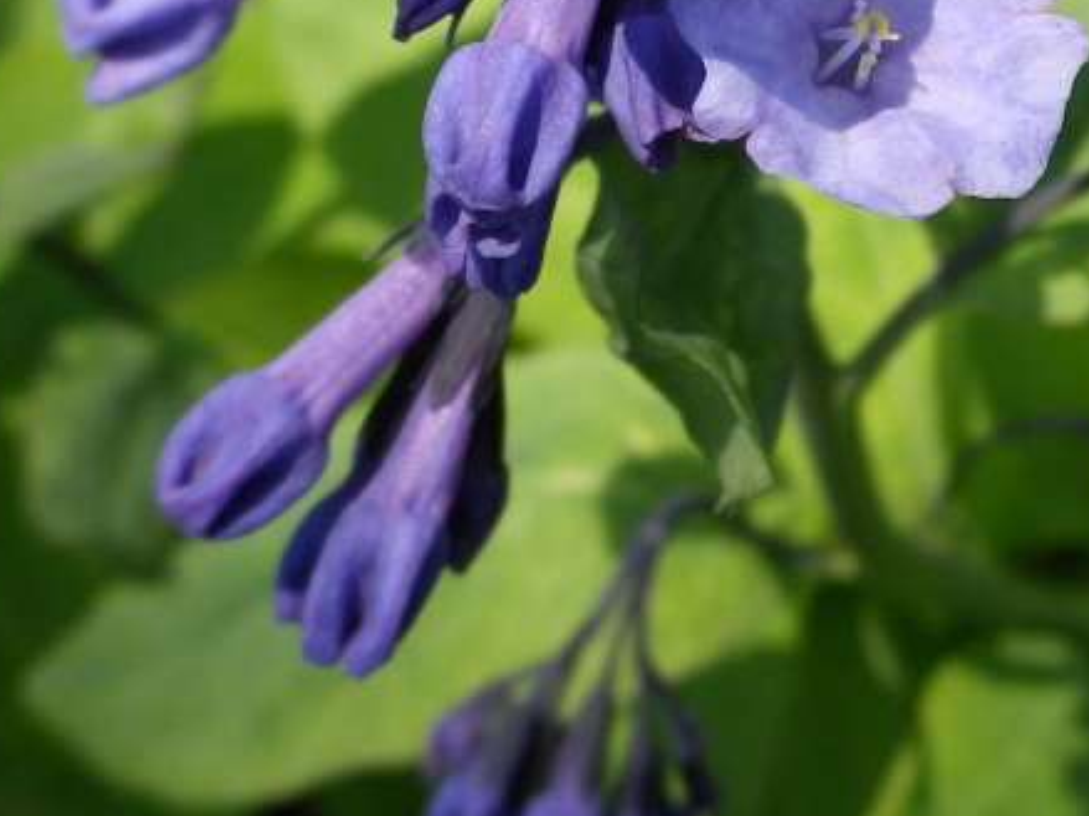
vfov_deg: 16.9
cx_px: 773
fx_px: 2673
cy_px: -17
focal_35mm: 85
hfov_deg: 22.9
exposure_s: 1/320
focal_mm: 6.36
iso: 80
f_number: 3.9
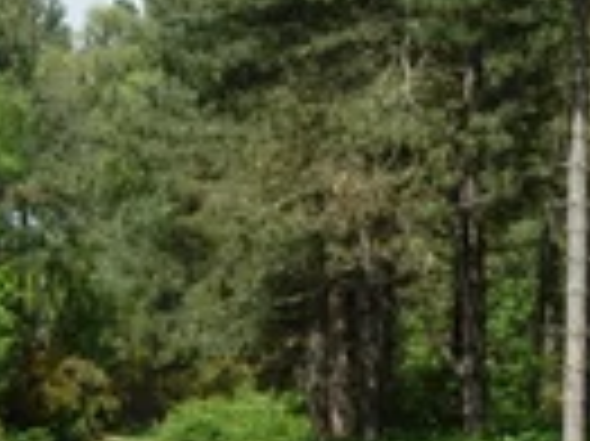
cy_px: 122
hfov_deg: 6.1
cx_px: 640
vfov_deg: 4.6
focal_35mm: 326
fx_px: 5551
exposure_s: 1/235
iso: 50
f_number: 5.3
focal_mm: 18.6
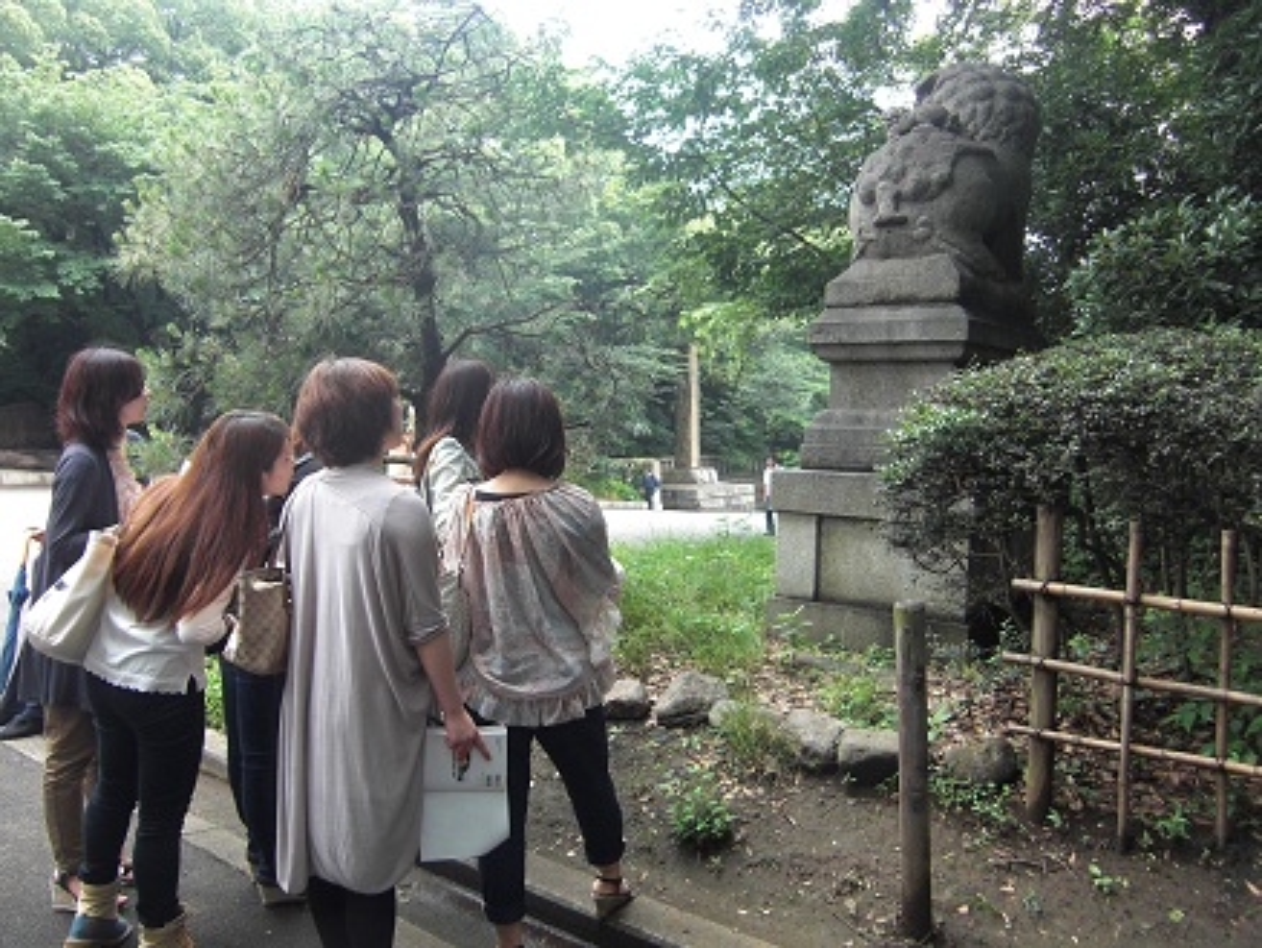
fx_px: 1021
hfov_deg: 63.4
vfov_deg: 49.8
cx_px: 631
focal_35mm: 28
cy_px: 474
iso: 50
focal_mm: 4.9
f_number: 2.6
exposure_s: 1/60
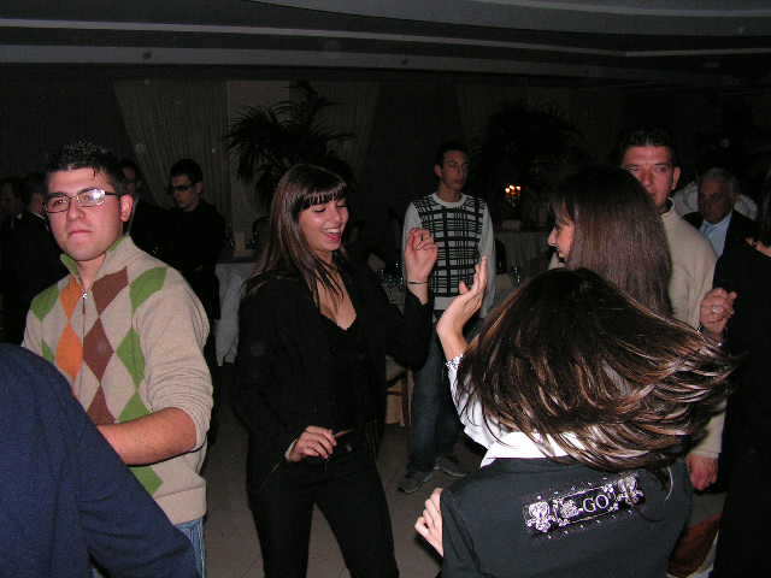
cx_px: 386
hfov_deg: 51.4
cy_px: 289
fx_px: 802
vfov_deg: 39.7
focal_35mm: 36
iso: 200
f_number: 3.2
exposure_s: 1/40
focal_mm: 6
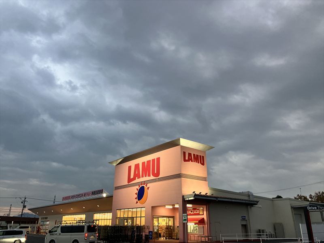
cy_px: 122
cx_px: 162
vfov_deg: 49.7
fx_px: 262
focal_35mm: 28
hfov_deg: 63.4
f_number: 1.8
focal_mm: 3.99
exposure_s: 1/102
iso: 80
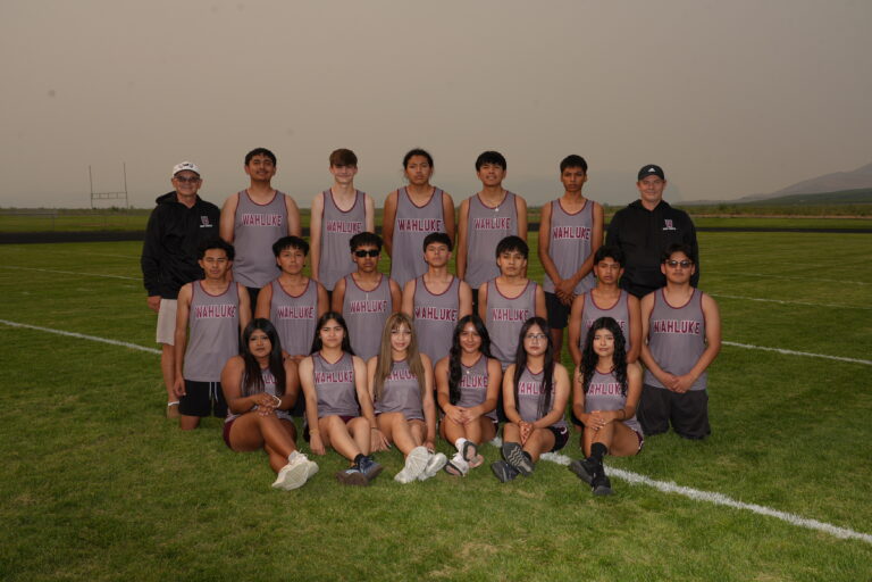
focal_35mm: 34
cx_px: 436
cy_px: 291
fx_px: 823
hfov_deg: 55.8
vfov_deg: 38.9
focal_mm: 34
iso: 100
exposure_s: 1/250
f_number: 10
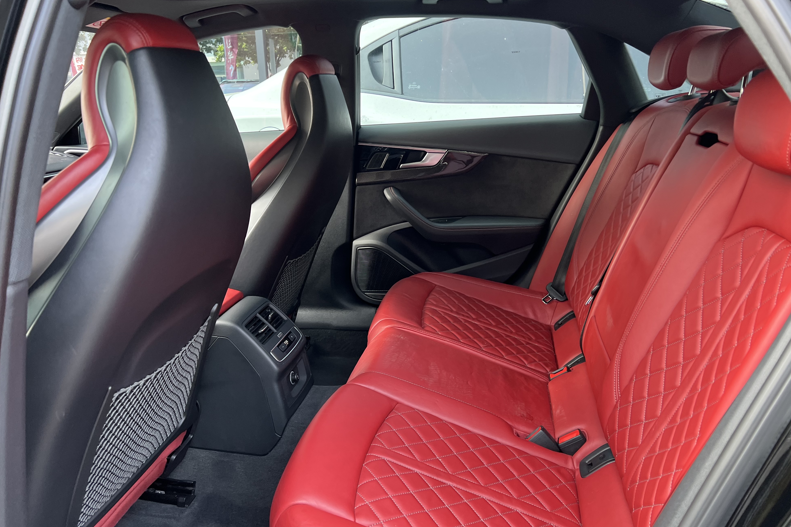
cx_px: 401
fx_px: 615
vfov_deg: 46.4
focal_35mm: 28
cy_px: 256
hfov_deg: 65.5
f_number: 1.5
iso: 125
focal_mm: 5.7
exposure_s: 1/101
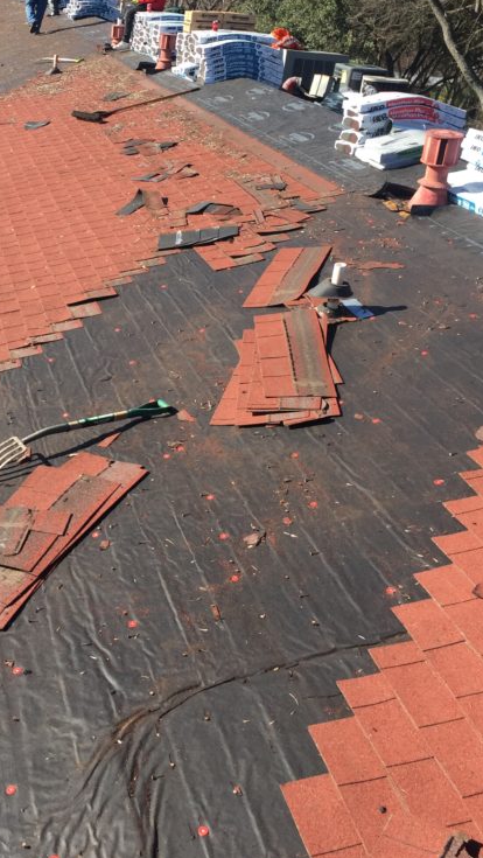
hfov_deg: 26.5
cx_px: 75
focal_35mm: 44
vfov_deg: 46.2
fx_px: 1001
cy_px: 350
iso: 32
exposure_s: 1/807
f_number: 2.2
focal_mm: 4.15
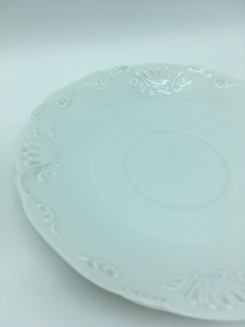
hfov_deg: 48.2
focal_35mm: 29
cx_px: 122
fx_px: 274
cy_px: 164
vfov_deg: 61.7
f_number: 2.2
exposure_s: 1/509
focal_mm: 4.15
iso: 25
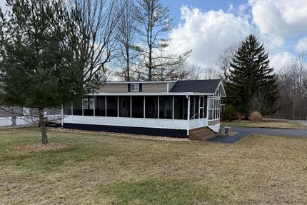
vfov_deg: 44.8
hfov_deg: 63.5
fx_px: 247
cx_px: 167
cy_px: 119
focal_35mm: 29
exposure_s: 1/3759
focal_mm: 6.76
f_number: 1.78
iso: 100
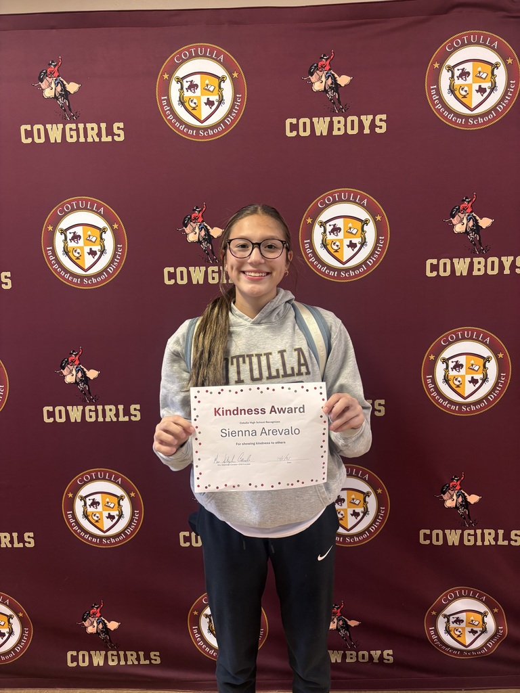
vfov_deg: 67.3
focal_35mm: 26
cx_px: 260
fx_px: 521
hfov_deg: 53.1
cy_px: 346
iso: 160
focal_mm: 5.96
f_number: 1.6
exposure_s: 1/60
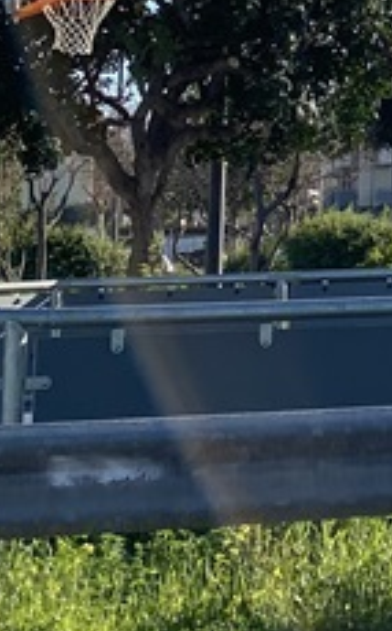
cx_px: 883
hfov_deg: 9.3
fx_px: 2196
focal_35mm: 128
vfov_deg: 15.7
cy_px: -137
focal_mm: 4.25
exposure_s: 1/3731
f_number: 1.8
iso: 32
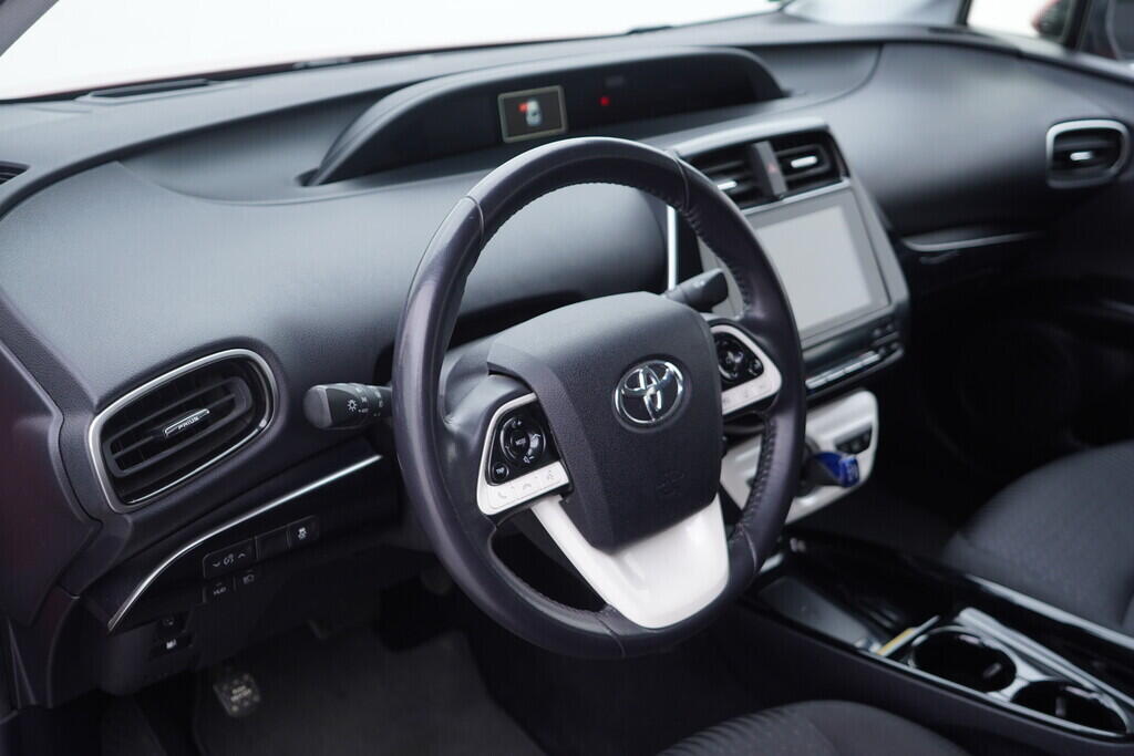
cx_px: 567
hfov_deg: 53.1
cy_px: 378
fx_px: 1134
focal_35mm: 36
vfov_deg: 36.9
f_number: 2.8
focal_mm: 24
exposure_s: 1/40
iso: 160
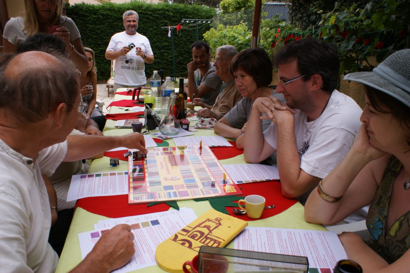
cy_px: 136
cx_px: 205
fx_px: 341
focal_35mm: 30
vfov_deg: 43.6
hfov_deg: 62.0
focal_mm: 20
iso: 100
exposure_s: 1/80
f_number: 10
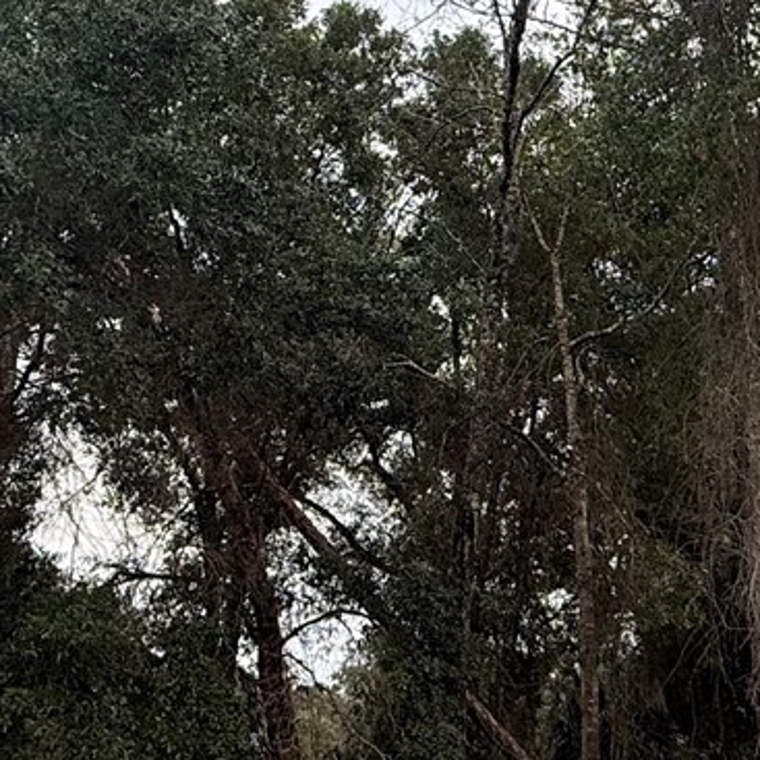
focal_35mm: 54
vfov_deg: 31.4
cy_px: 267
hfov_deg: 31.4
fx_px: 1341
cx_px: 507
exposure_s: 1/202
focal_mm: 2.22
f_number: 2.2
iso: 64
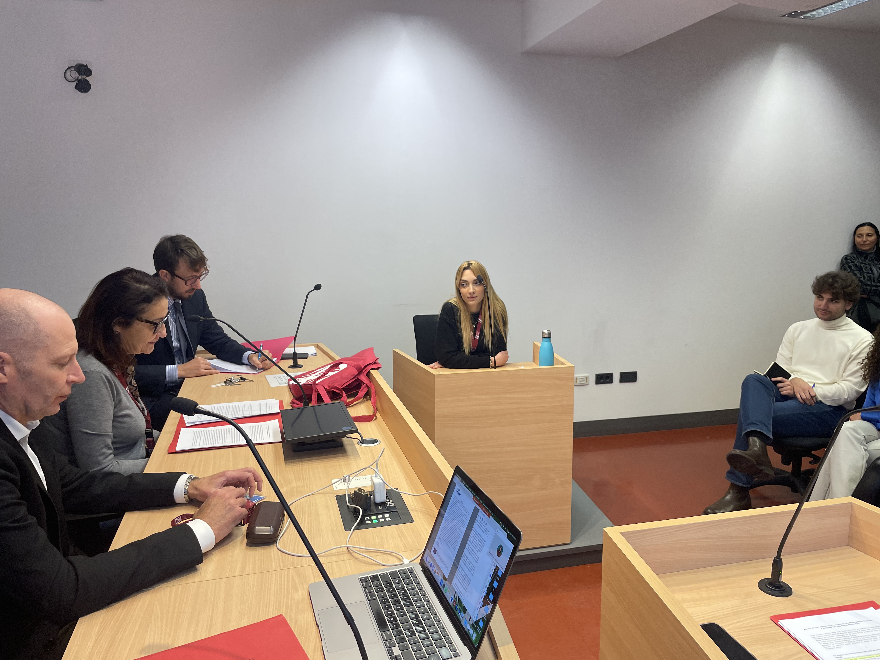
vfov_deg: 53.1
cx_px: 440
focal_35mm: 26
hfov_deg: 67.3
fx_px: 661
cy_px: 330
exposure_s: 1/100
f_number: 1.6
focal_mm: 4.2
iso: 80
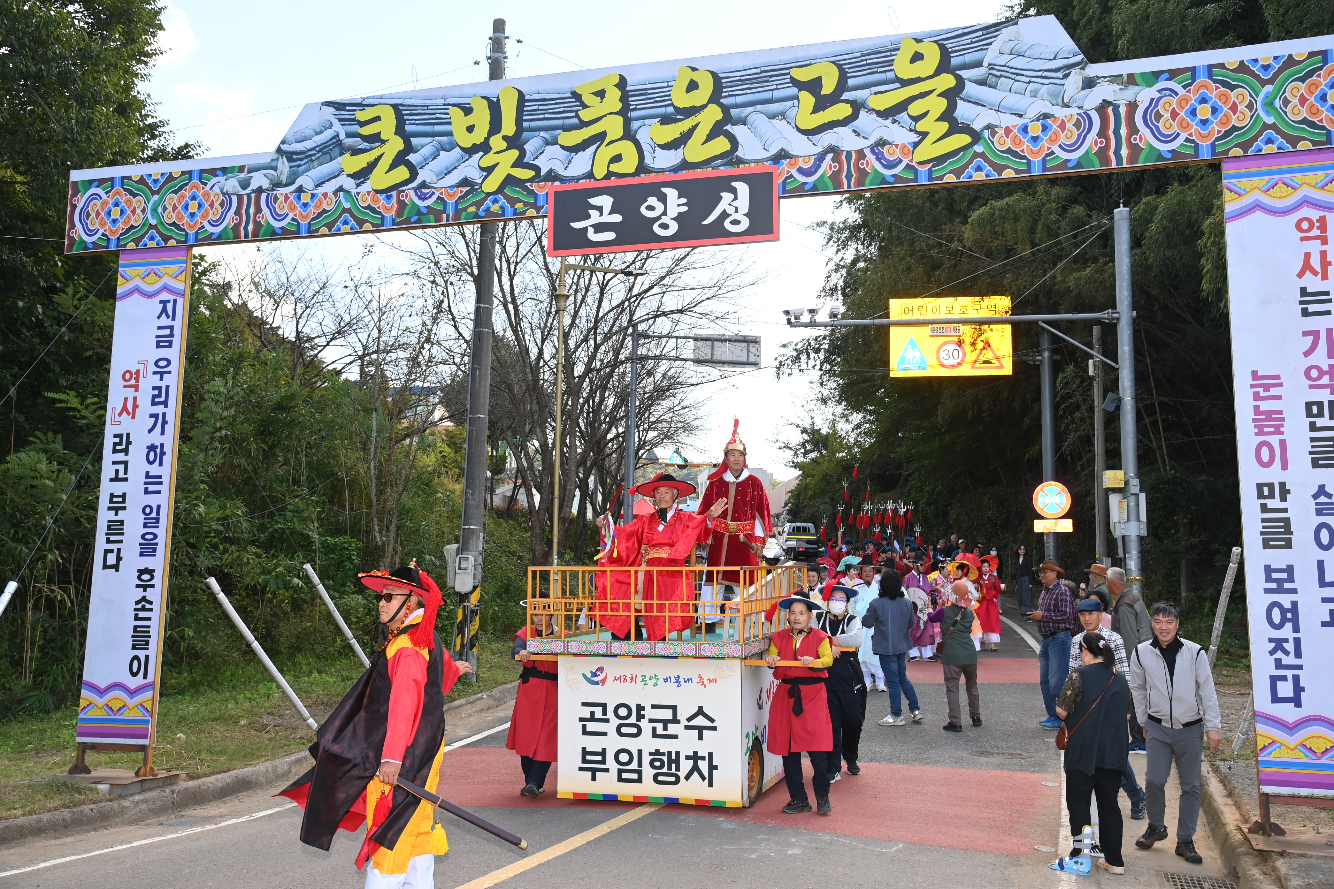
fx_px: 1260
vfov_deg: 38.9
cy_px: 444
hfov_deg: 55.8
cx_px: 667
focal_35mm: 34
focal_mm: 34
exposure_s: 1/250
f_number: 7.1
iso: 400
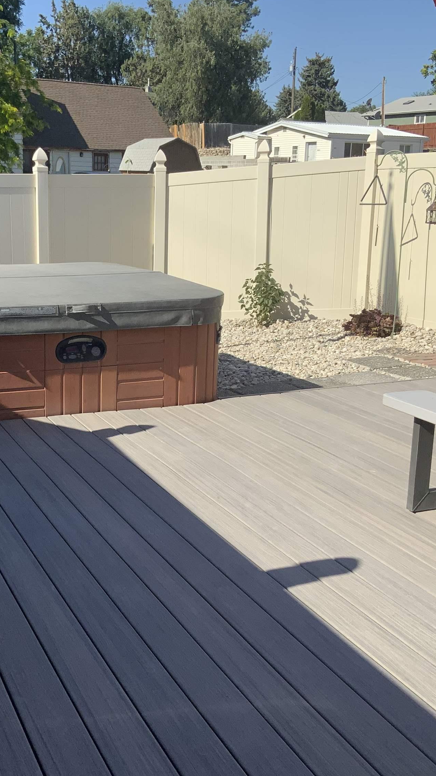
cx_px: 119
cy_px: 392
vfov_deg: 47.4
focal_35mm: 43
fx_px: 884
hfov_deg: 27.4
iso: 16
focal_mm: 3
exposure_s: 1/1912
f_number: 1.8
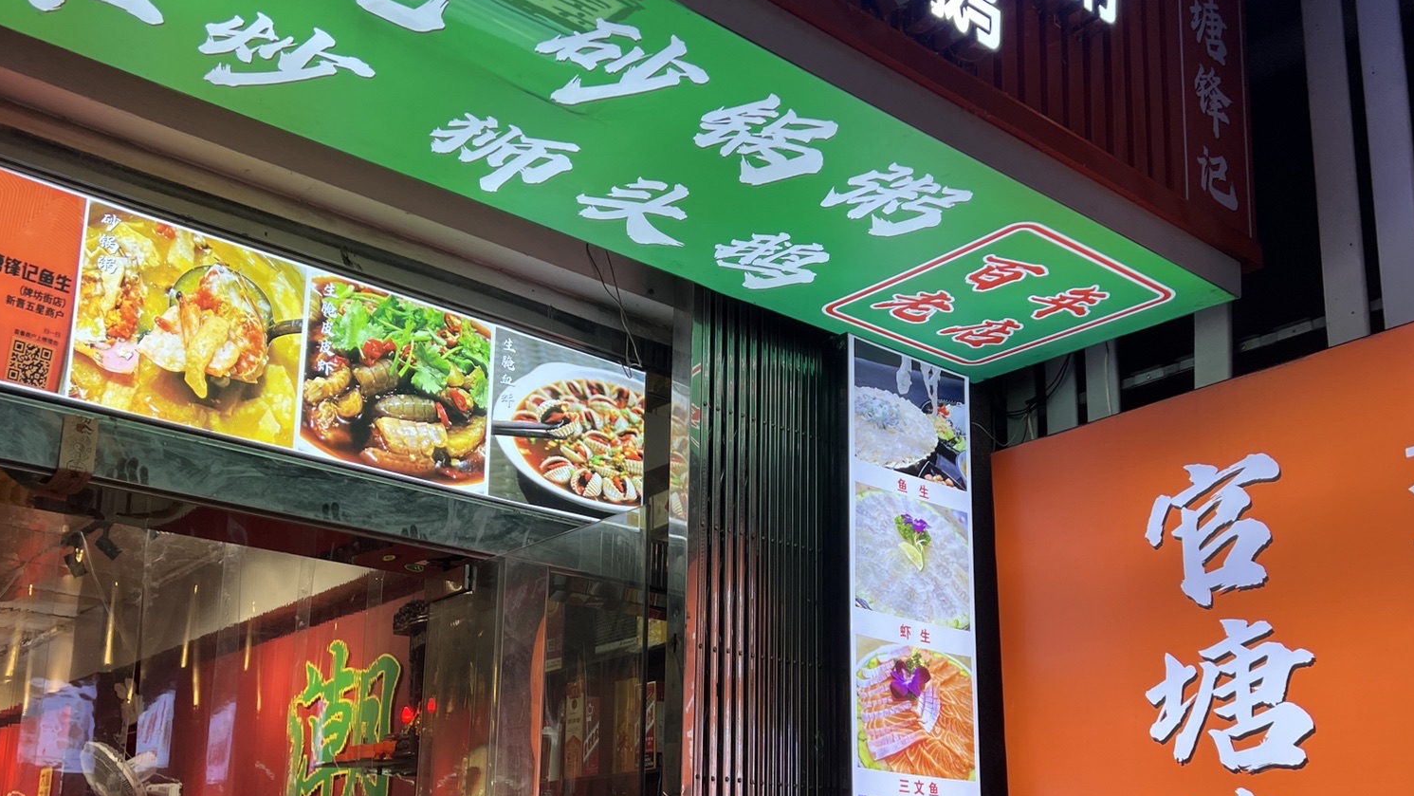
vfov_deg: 30.7
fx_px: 1425
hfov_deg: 52.8
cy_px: 600
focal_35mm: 38
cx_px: 708
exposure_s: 1/119
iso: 32
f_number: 1.5
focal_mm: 5.7
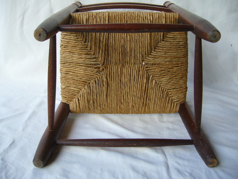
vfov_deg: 40.7
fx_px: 241
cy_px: 90
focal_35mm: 35
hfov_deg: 52.6
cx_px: 119
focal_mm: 5.8
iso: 80
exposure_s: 1/25
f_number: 2.8
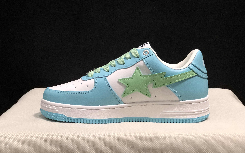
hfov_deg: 33.5
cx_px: 122
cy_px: 61
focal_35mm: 61
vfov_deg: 21.3
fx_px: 407
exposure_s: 1/30
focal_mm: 6.6
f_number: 2.8
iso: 80
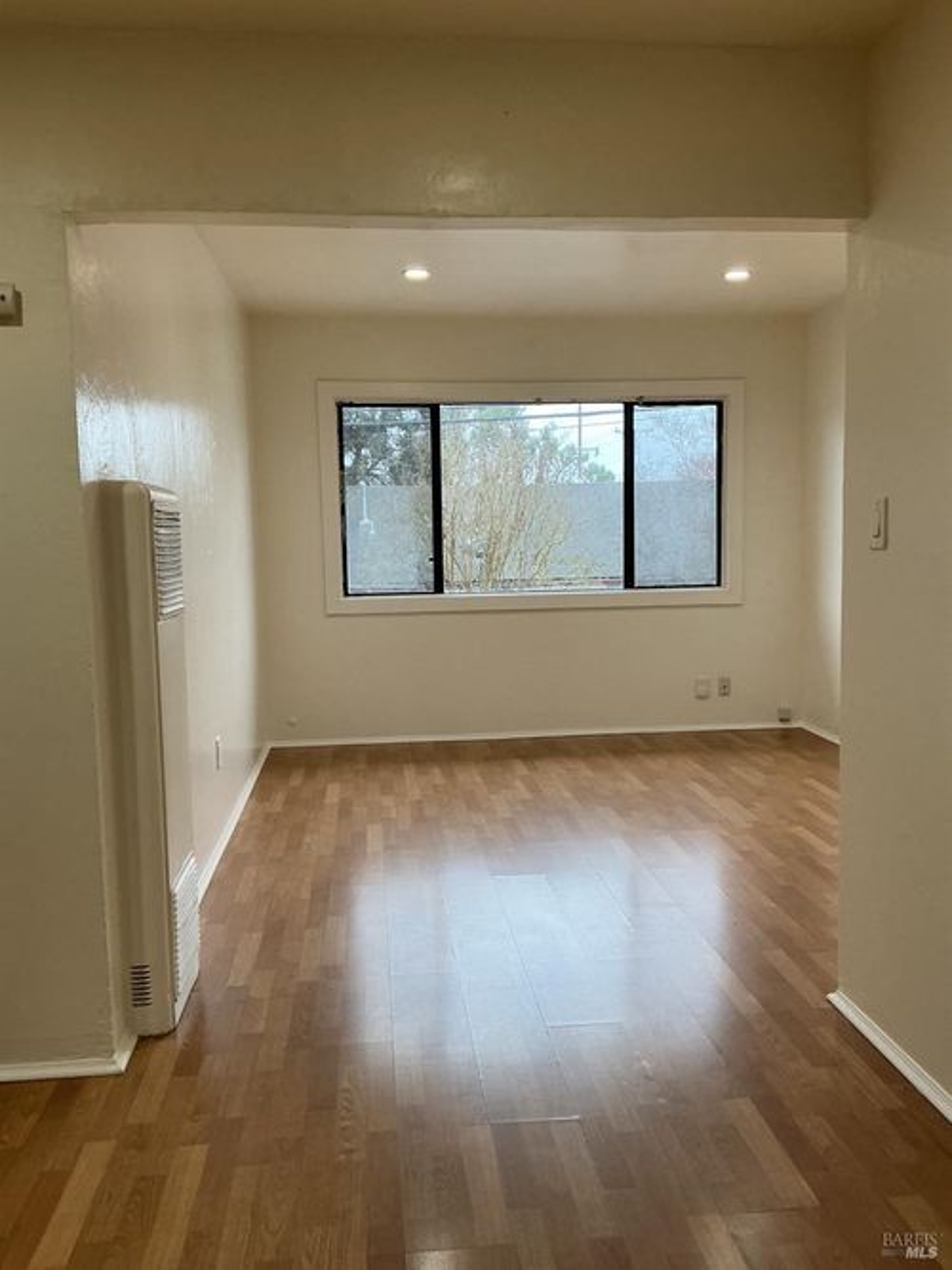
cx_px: 476
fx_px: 1064
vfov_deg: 61.7
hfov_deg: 48.2
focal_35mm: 29
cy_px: 635
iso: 64
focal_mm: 3
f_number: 1.8
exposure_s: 1/100
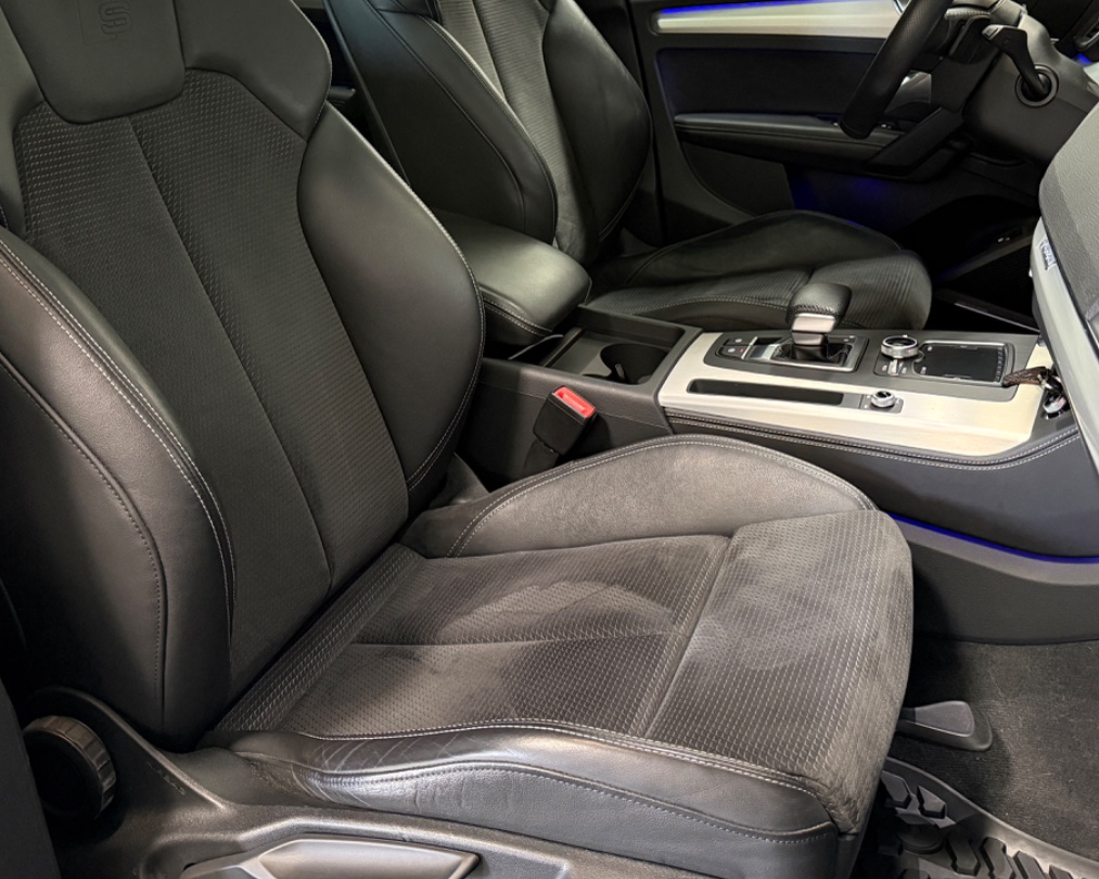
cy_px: 250
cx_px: 554
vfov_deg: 39.3
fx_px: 1203
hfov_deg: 49.1
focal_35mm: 37
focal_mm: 6.76
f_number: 1.78
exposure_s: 1/50
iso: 640
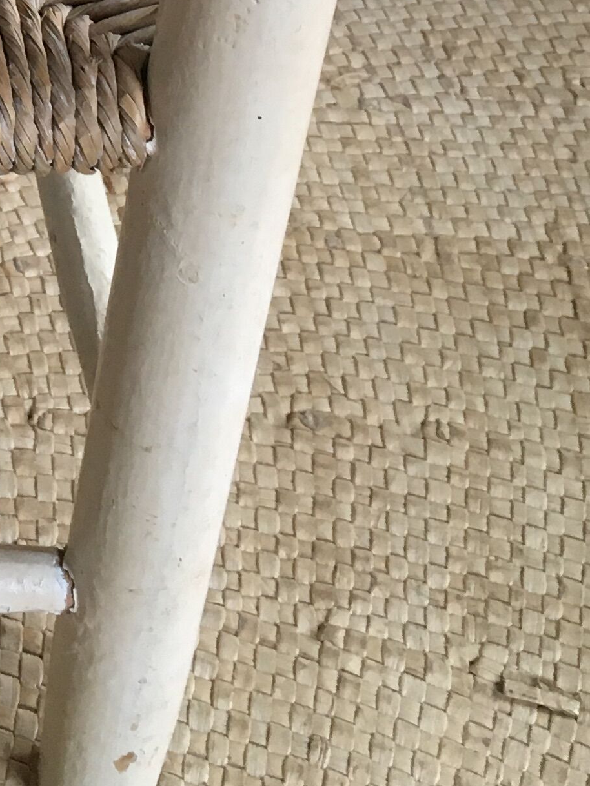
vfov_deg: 18.5
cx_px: -314
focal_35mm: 96
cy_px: -337
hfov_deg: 14.3
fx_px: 2181
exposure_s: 1/33
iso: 80
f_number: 2.2
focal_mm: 4.15
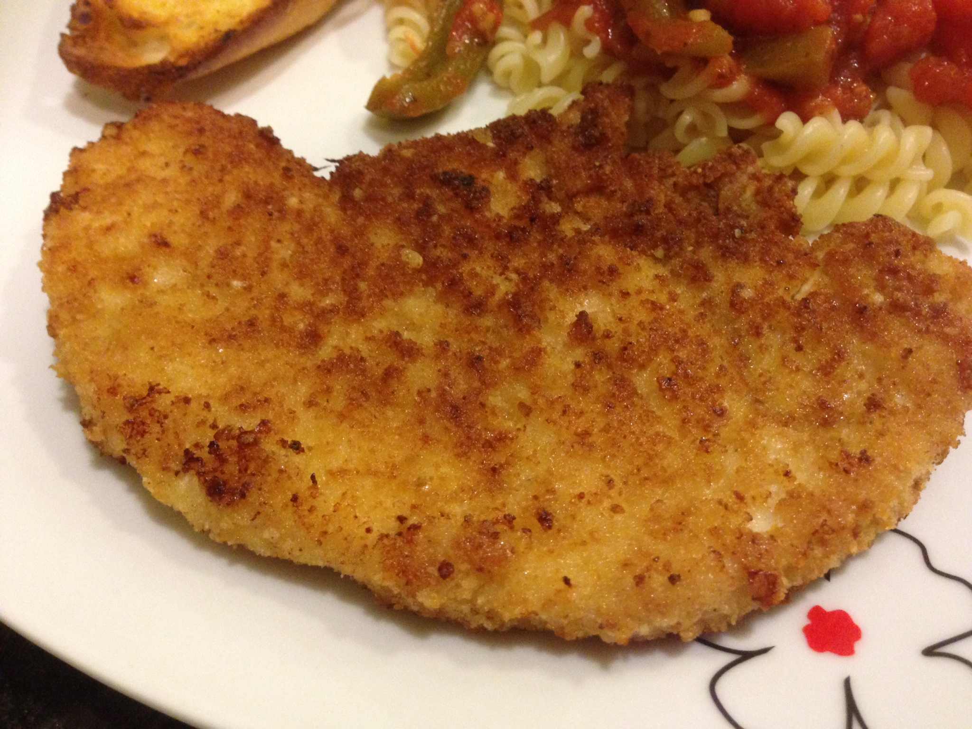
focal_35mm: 33
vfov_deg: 42.9
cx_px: 486
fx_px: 927
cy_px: 364
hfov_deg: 55.4
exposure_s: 1/17
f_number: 2.4
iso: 400
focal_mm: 4.12
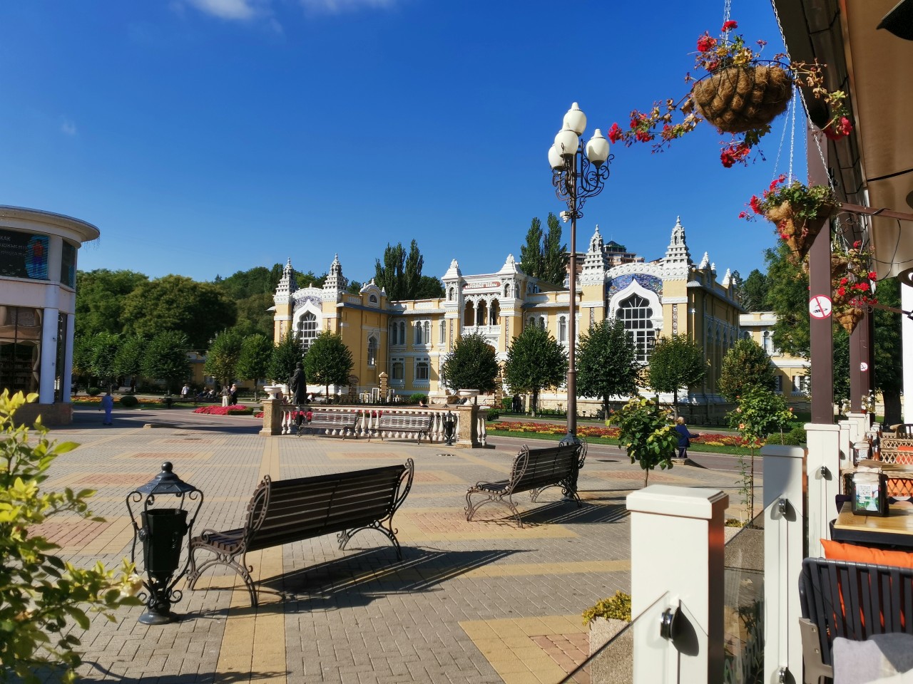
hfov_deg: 65.3
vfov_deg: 51.4
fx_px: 712
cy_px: 342
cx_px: 456
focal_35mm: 27
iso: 50
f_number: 1.4
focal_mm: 4.66
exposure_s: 1/3534
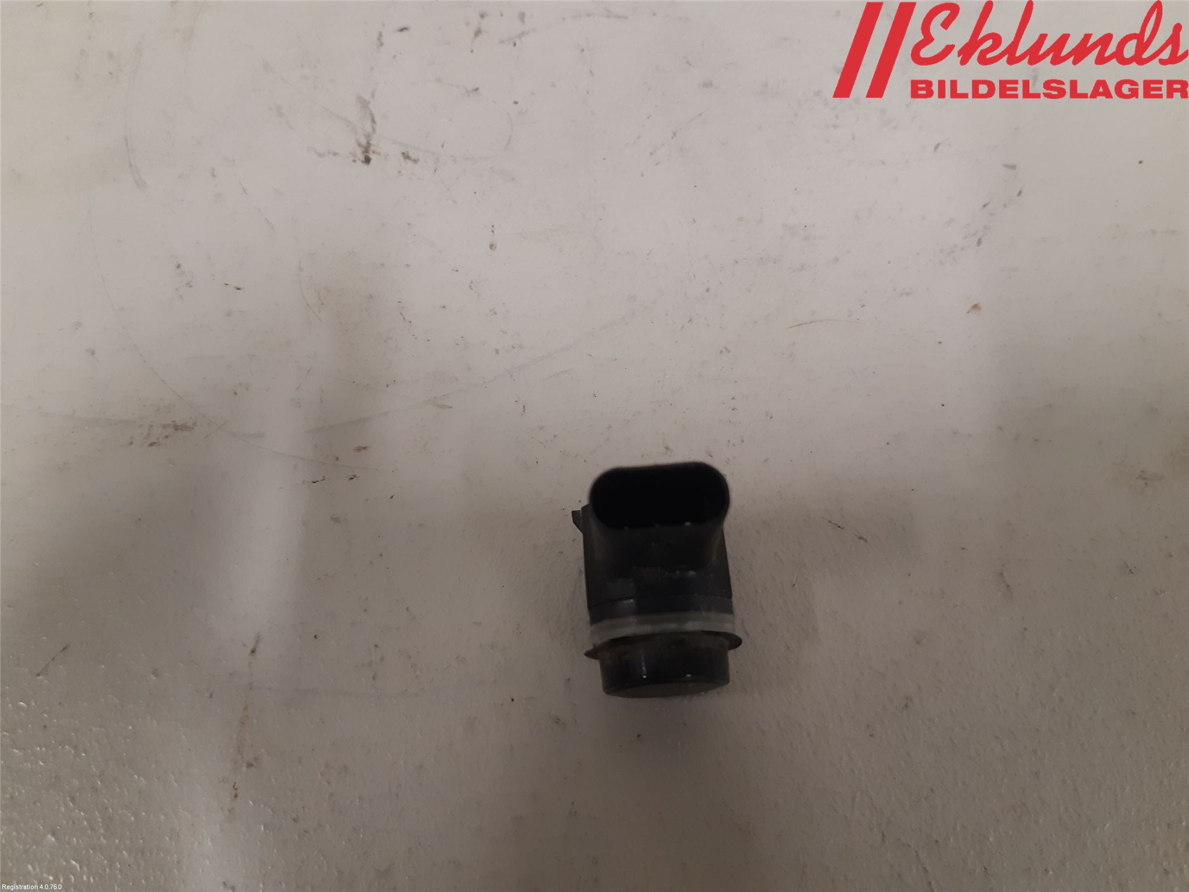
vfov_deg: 53.1
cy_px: 446
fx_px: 893
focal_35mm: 26
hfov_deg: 67.3
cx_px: 594
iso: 200
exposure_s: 1/50
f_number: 1.7
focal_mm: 3.93
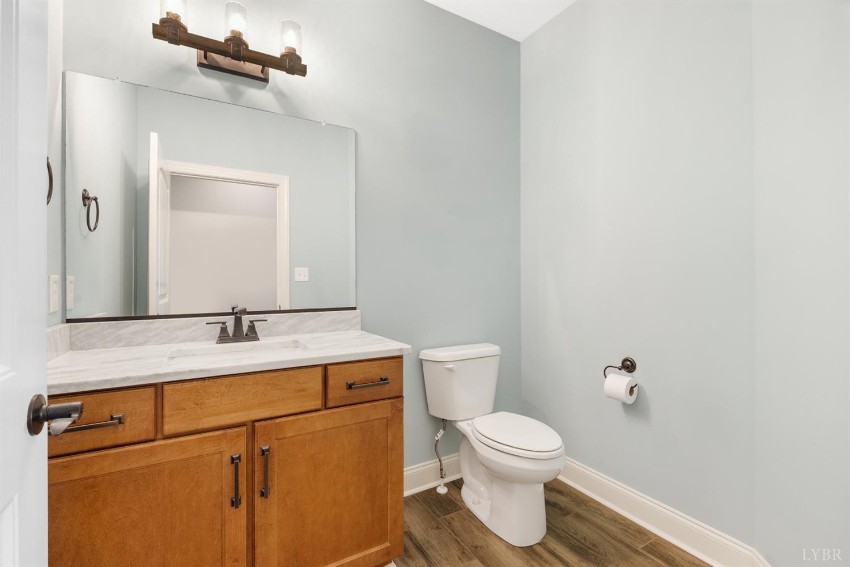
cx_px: 425
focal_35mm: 16
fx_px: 378
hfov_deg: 96.7
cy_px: 284
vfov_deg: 73.7
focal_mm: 16
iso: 1000
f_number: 8
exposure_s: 1/6
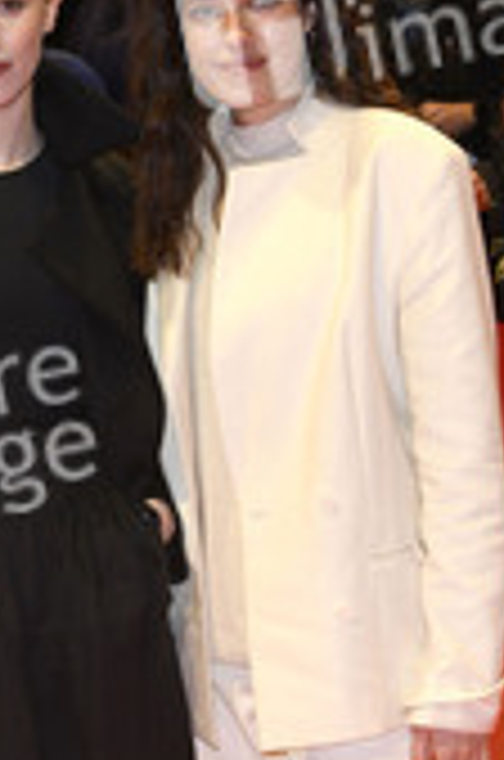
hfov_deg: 11.0
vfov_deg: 16.5
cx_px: -4
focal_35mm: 123
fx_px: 2593
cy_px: 679
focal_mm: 52
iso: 800
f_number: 4.5
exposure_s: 1/250
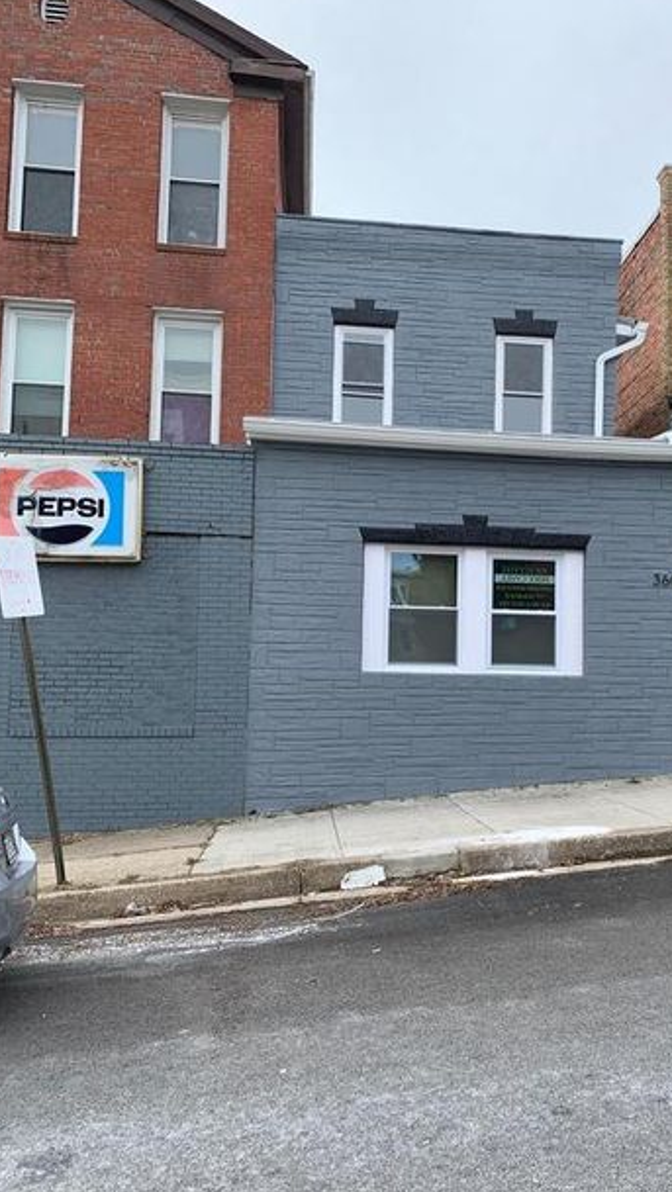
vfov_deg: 62.6
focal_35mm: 31
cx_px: 466
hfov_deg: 37.3
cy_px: 625
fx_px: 981
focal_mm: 4.25
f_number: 1.8
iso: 25
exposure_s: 1/962
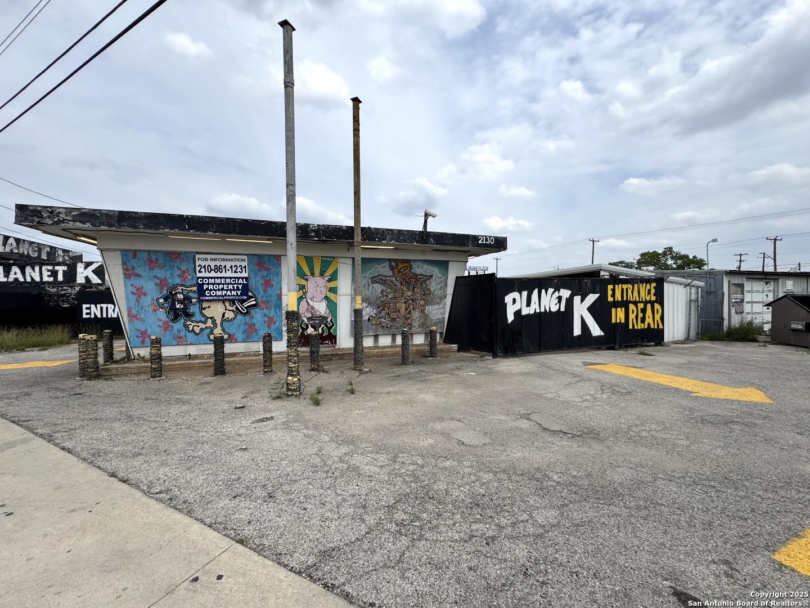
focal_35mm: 14
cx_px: 405
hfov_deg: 102.1
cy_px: 304
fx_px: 328
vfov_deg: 85.7
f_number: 2.2
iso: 50
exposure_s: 1/2674
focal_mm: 2.22
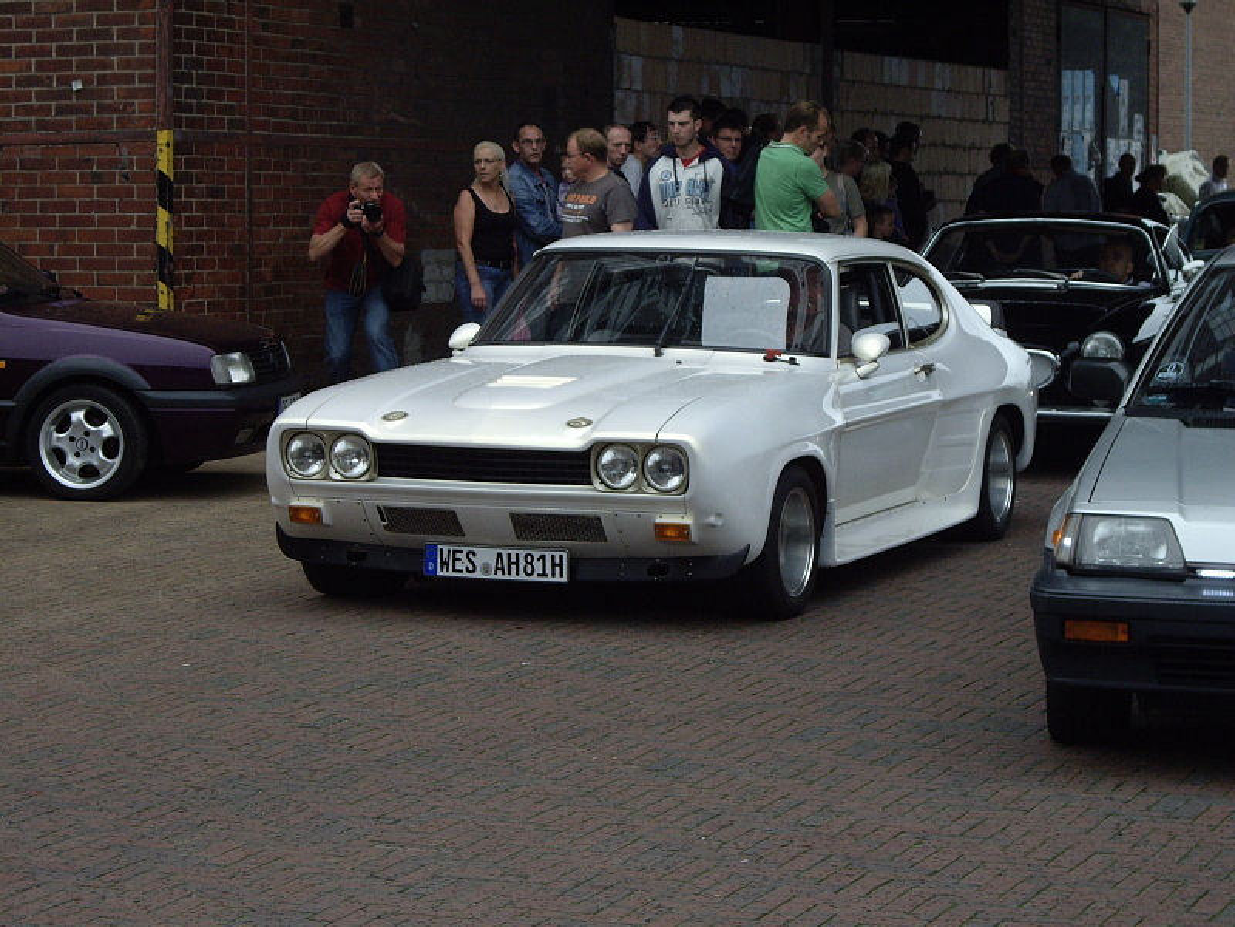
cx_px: 618
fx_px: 4067
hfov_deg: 17.3
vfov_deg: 13.0
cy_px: 464
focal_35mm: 114
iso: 200
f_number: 5.4
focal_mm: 23.7
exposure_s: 1/125
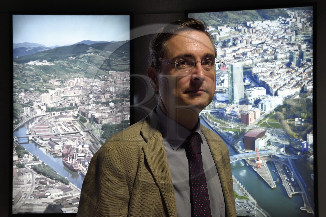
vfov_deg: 33.4
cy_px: 108
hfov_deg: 48.5
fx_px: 362
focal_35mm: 40
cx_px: 163
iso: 2000
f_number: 14
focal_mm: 40
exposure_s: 1/30
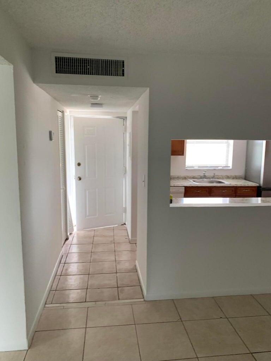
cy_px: 180
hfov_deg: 53.1
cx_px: 136
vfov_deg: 67.3
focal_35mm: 26
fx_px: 271
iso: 160
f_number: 1.8
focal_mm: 4.25
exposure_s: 1/60
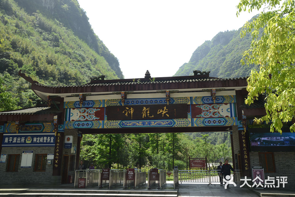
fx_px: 254
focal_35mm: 31
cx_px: 148
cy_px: 98
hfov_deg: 60.3
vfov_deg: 42.3
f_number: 13
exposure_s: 1/20
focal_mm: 31
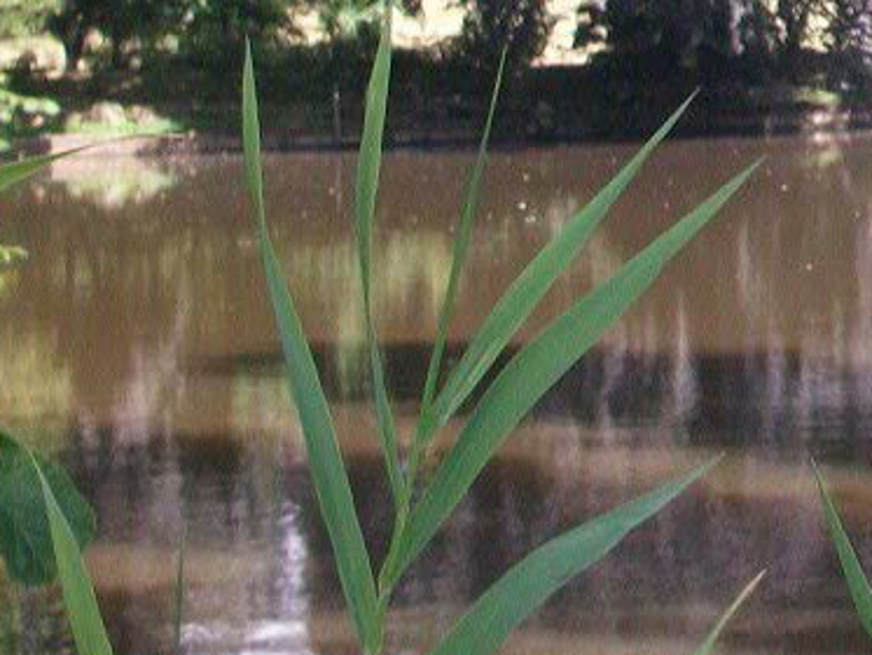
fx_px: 3351
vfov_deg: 10.9
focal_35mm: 133
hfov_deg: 14.0
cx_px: 1276
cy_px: -227
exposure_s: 1/76.6
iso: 80
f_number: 8.8
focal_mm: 5.7
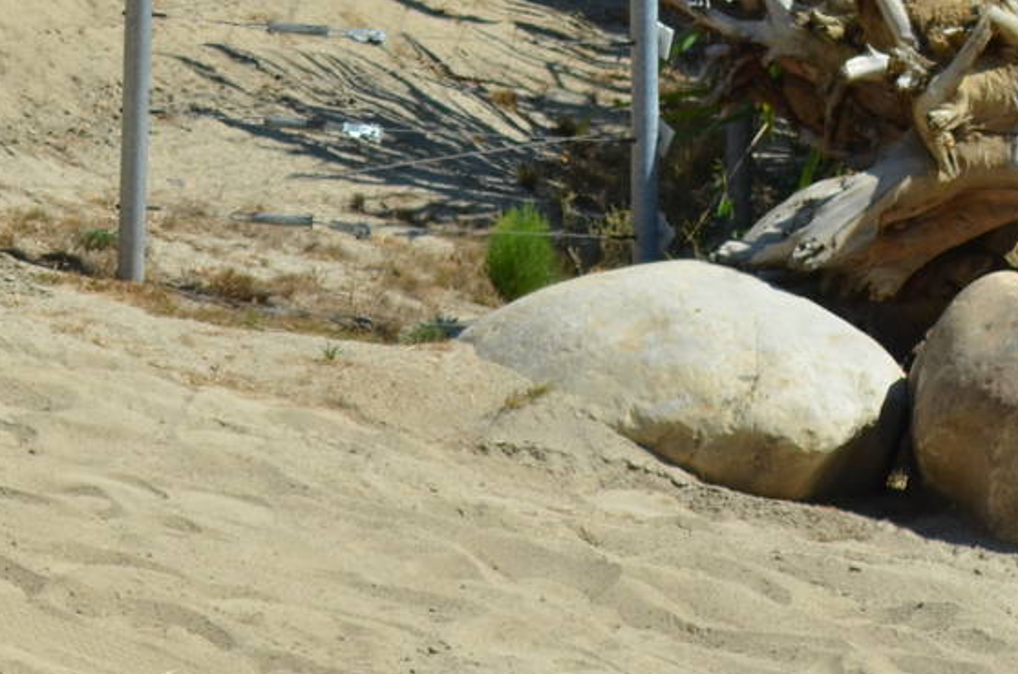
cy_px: 866
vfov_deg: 2.3
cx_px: -97
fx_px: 17017
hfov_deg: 3.4
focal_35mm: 603
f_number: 5.6
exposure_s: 1/2000
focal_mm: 140
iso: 360
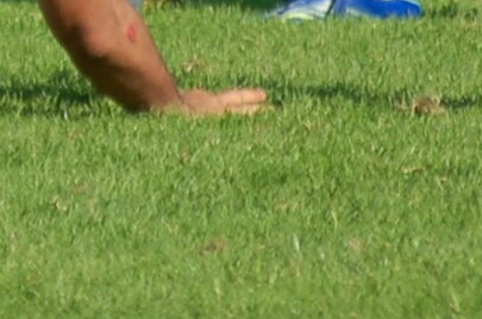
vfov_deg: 0.7
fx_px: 26127
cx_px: -215
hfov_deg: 1.1
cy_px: -321
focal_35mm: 1956
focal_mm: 240
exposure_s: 1/1000
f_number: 5.3
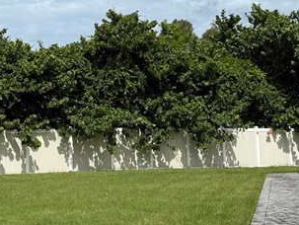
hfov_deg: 24.0
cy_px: 24
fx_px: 700
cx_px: 106
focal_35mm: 81
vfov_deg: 18.0
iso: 80
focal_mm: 6.76
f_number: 1.78
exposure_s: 1/8130
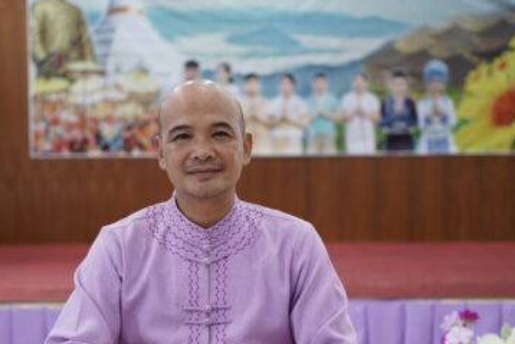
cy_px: 232
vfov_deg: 18.1
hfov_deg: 27.0
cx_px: 247
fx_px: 1073
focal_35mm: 75
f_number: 2
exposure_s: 1/100
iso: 500
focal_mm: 35
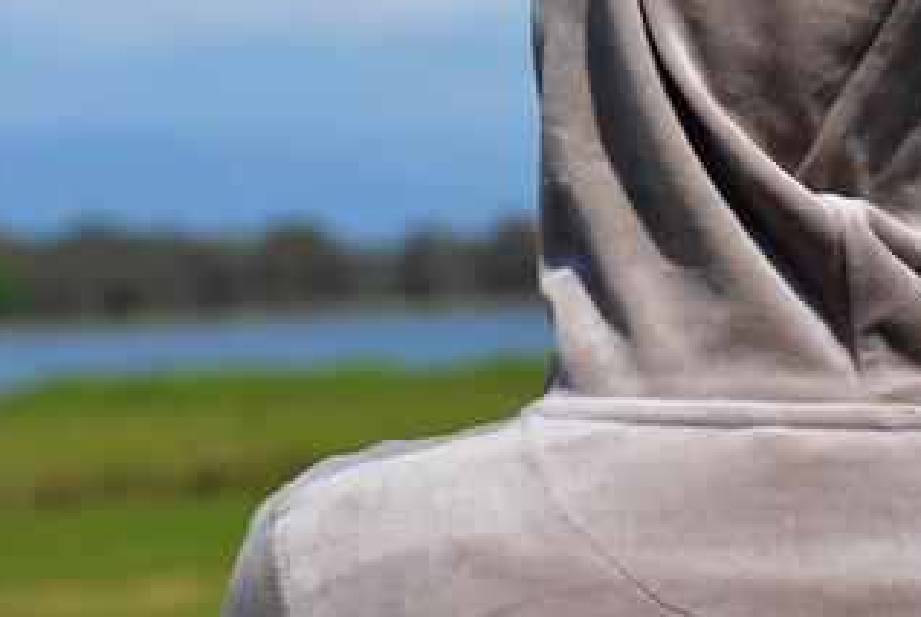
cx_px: 811
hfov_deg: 10.3
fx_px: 5072
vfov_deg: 6.9
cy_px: 48
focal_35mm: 198
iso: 100
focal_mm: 105
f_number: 9
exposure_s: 1/320
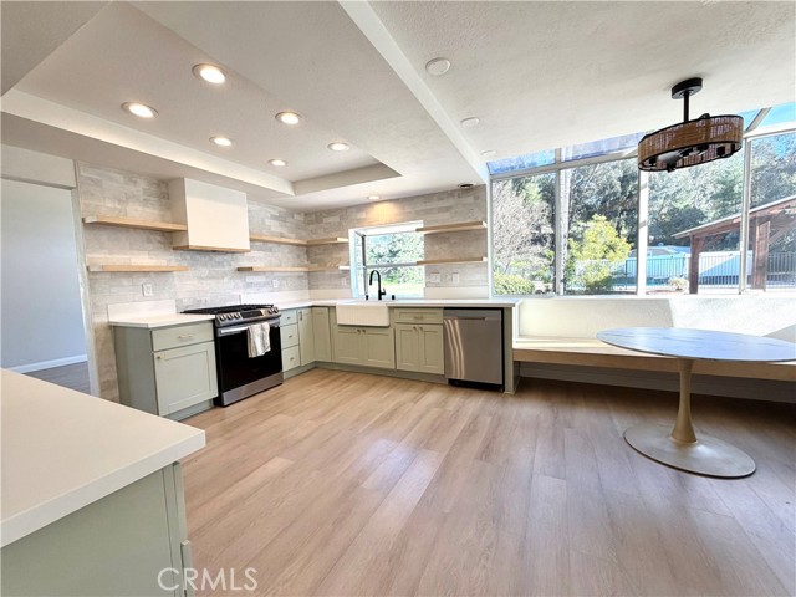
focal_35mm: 14
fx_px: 322
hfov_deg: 102.1
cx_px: 398
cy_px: 298
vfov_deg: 85.7
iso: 64
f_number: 2.2
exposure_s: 1/120
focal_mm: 2.22
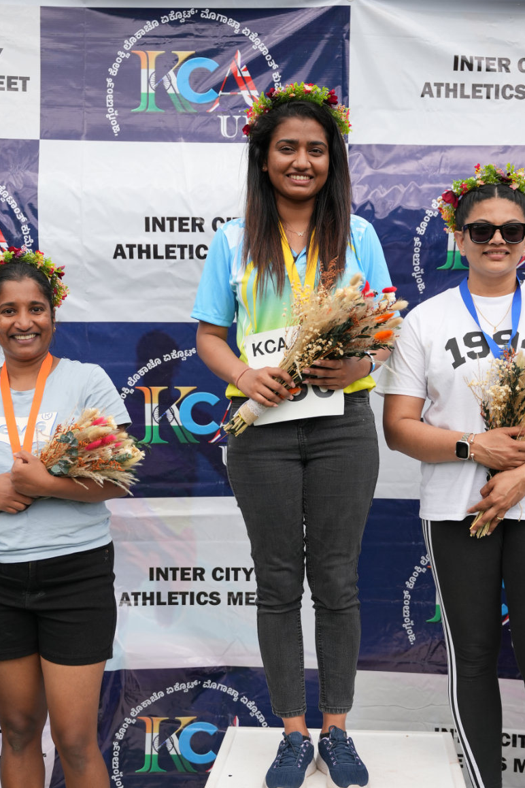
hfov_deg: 27.4
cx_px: 286
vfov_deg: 40.1
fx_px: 1075
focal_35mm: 49
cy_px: 455
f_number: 2.8
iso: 250
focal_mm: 37.1
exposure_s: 1/2000
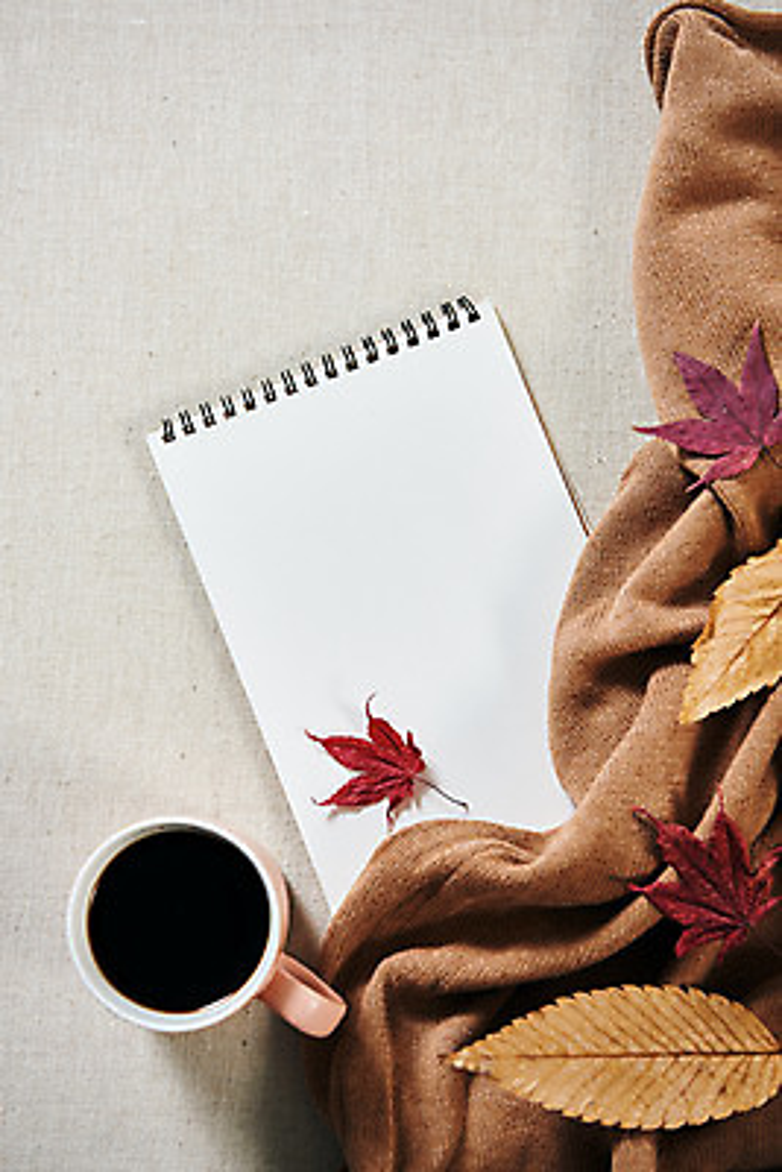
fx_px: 2279
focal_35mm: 70
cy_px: 586
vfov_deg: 28.8
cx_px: 391
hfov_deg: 19.5
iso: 100
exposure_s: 1/125
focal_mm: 70
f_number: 5.6
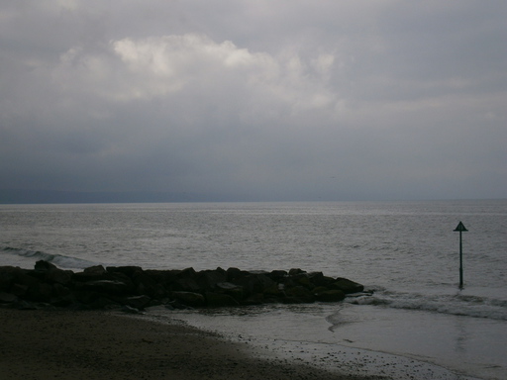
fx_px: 1069
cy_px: 190
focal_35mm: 73
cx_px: 254
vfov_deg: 20.2
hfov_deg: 26.7
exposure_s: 1/160
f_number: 12
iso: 80
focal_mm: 13
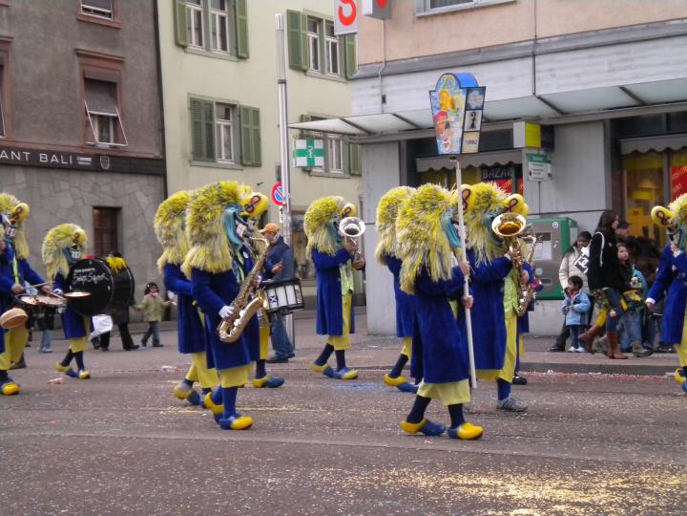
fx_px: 1350
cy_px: 258
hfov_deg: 28.6
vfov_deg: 21.6
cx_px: 344
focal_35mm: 68
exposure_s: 1/124
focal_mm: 12.3
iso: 400
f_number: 4.6
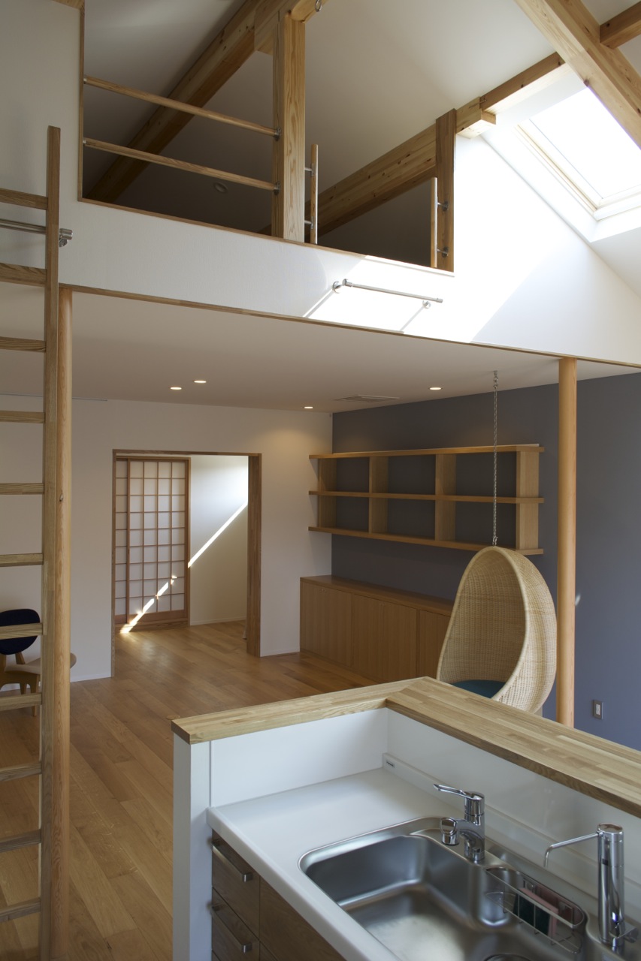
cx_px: 320
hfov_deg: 47.9
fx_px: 721
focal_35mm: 27
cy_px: 480
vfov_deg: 67.4
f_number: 5.6
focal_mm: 18
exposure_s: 1/25
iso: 100
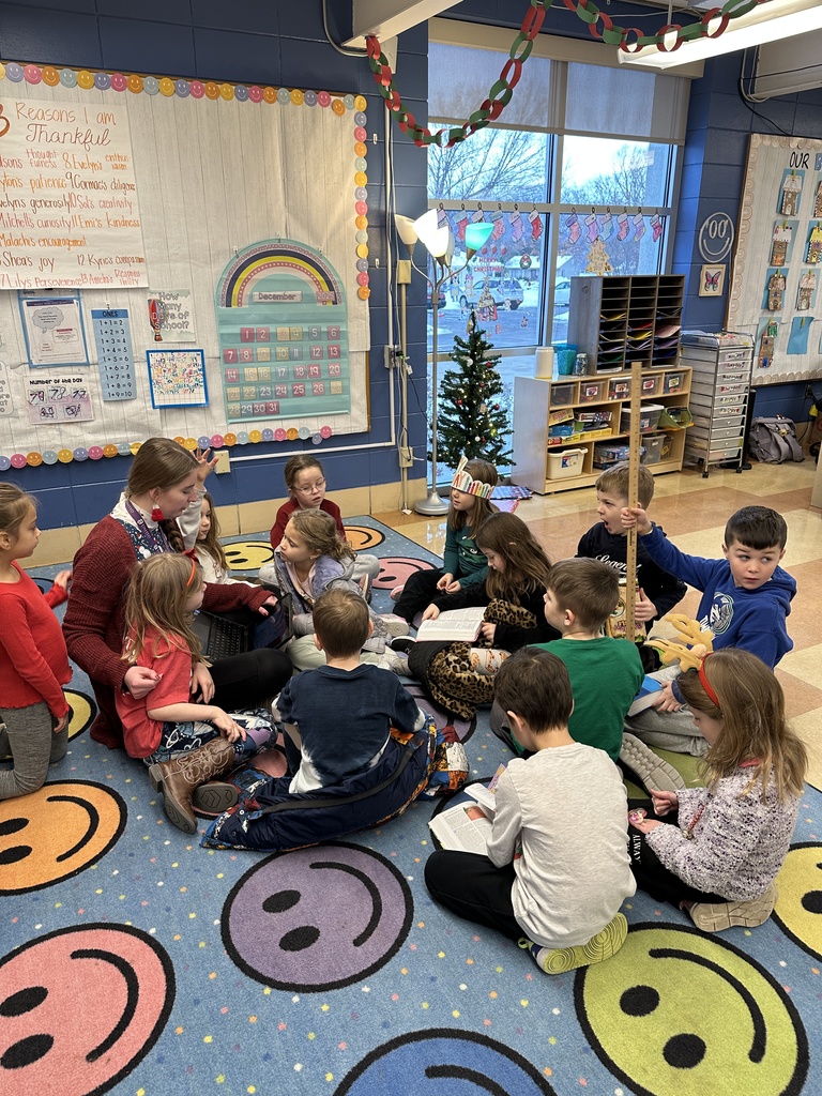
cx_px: 411
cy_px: 548
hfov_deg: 56.8
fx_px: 760
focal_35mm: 24
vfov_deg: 71.6
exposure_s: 1/60
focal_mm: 6.86
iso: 125
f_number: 1.78
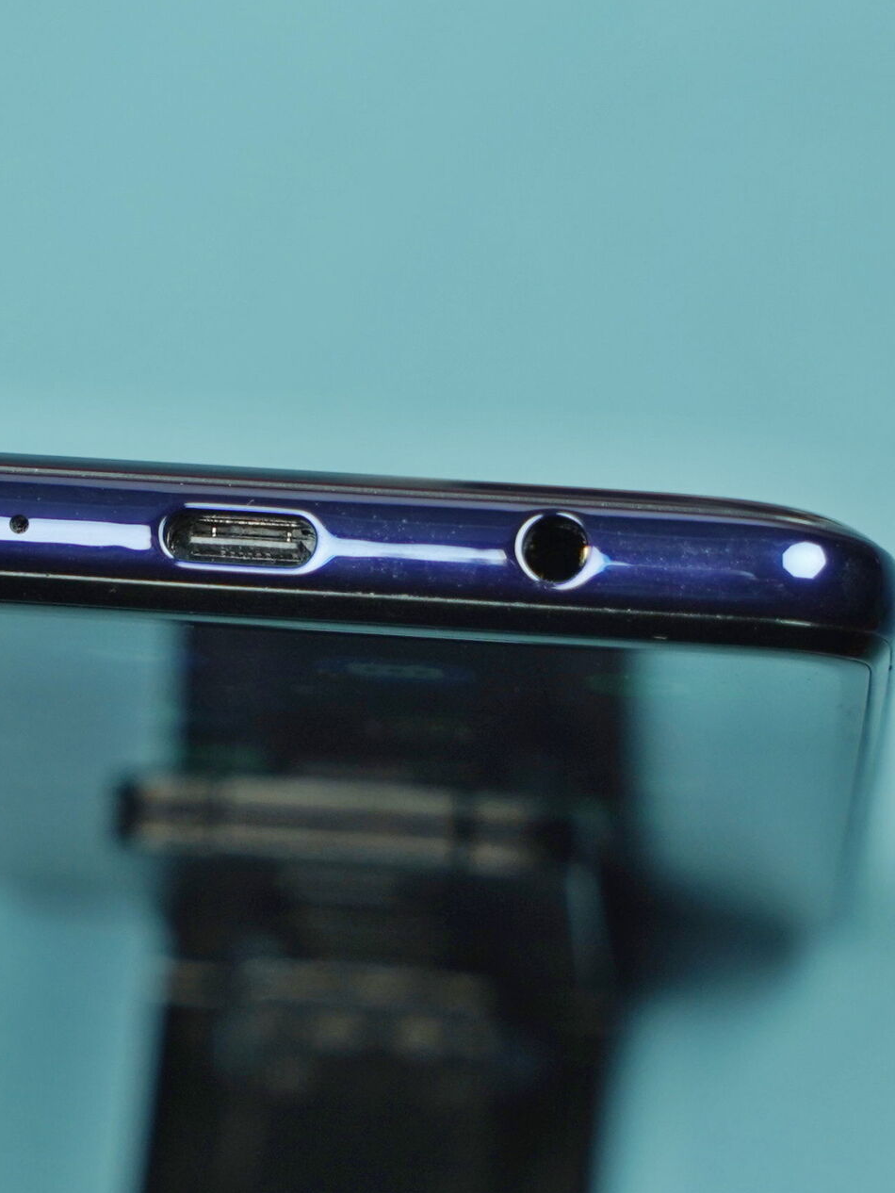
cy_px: 593
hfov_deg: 17.1
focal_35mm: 86
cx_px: 292
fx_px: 2964
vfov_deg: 22.8
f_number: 5.6
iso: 640
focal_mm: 59
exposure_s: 1/125
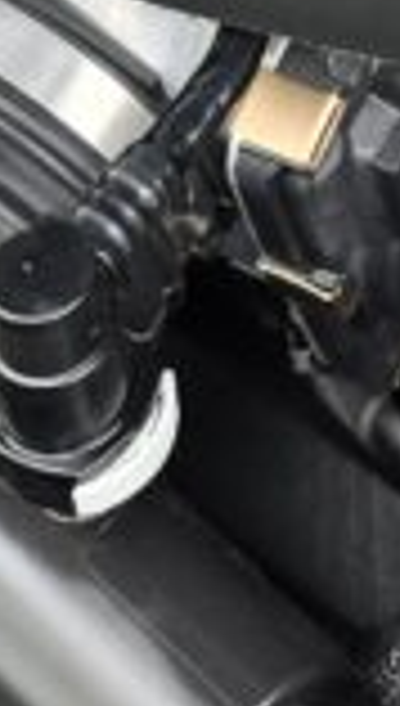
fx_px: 3055
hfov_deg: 7.3
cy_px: -576
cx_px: 706
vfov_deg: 12.1
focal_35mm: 163
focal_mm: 6.3
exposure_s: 1/180
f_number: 1.7
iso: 64
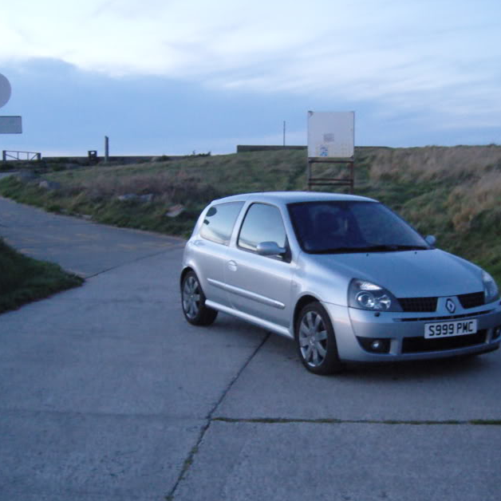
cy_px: 291
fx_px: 802
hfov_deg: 34.6
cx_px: 277
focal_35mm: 49
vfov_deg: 34.6
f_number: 2.8
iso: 200
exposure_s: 1/4
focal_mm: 7.3
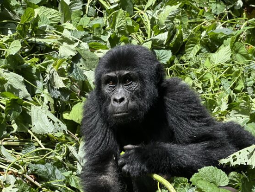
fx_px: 1054
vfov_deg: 10.4
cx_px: 184
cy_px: 110
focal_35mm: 143
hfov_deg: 13.8
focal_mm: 9
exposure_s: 1/181
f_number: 2.8
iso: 25
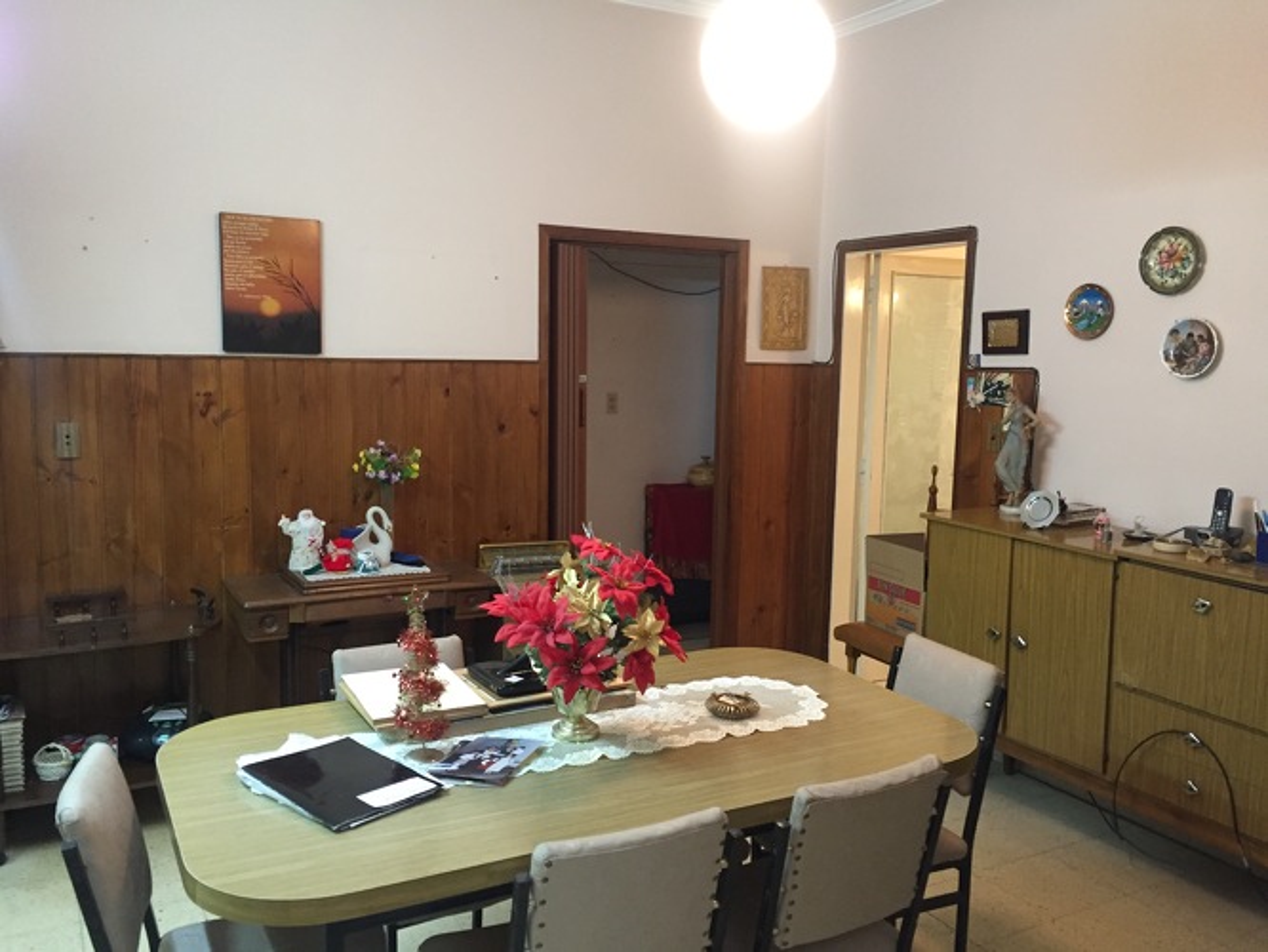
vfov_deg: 48.3
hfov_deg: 61.6
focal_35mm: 29
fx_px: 1063
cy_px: 476
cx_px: 634
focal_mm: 4.15
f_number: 2.2
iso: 250
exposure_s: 1/20
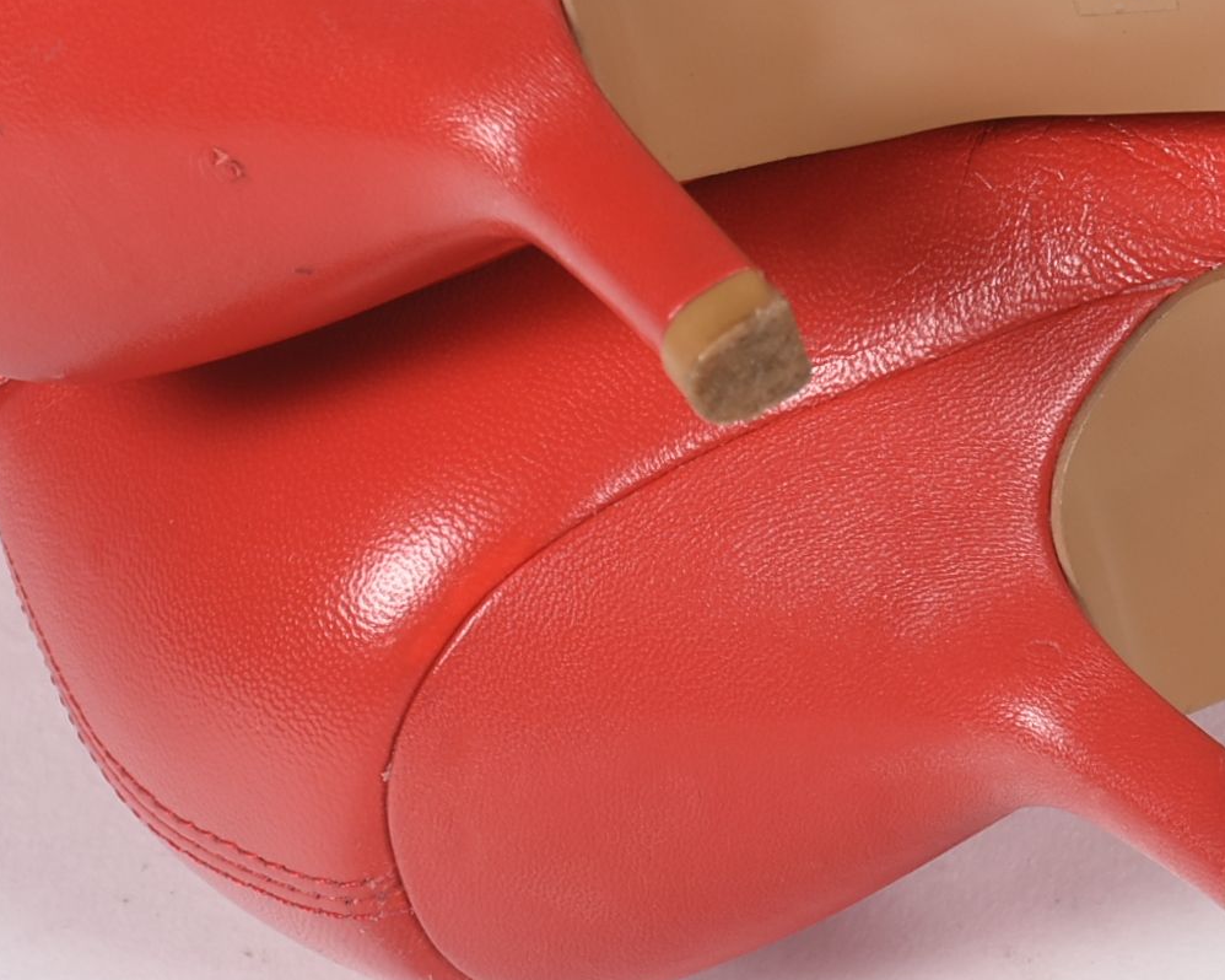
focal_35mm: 338
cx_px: 1494
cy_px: -160
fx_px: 12252
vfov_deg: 4.6
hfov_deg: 5.7
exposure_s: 1/125
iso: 200
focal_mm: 80
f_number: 11
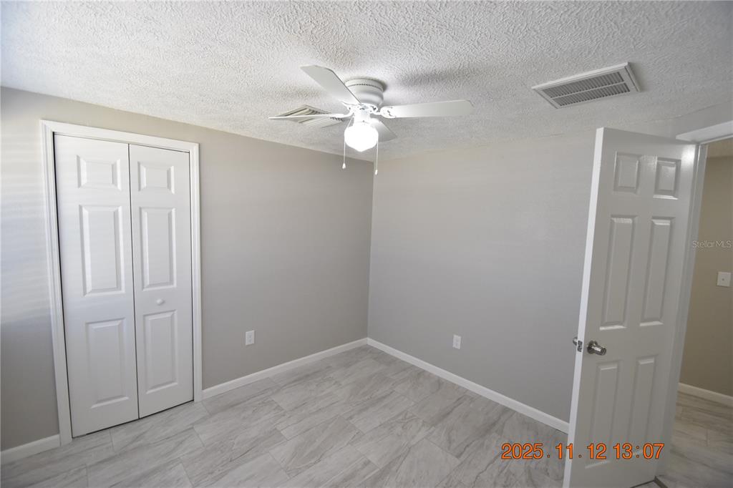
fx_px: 305
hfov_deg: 100.4
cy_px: 244
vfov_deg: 77.3
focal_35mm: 15
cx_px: 366
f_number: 3.5
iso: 800
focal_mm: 10
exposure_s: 1/125
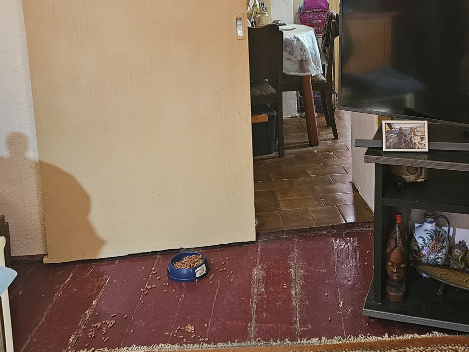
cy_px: 83
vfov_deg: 30.3
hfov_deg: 40.1
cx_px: 298
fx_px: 637
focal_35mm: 47
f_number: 1.8
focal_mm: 5.4
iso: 500
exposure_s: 1/33
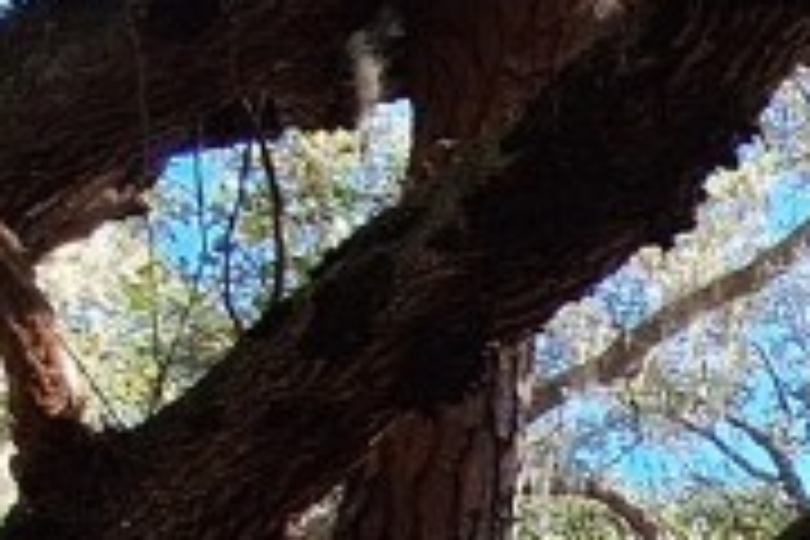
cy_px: 922
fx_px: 1732
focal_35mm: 77
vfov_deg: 15.6
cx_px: 1472
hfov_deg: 19.4
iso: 40
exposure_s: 1/355
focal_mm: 1.74
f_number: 2.2
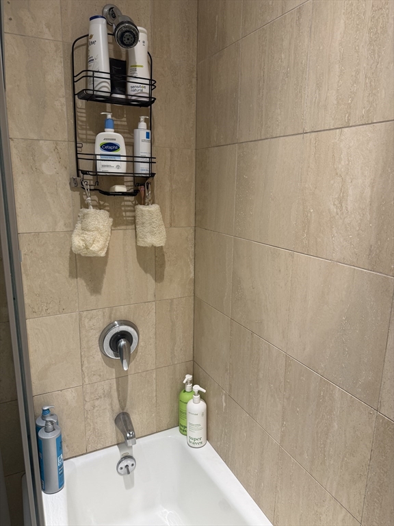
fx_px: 364
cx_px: 197
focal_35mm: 24
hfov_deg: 56.8
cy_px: 263
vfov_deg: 71.6
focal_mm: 6.76
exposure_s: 1/60
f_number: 1.78
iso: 100
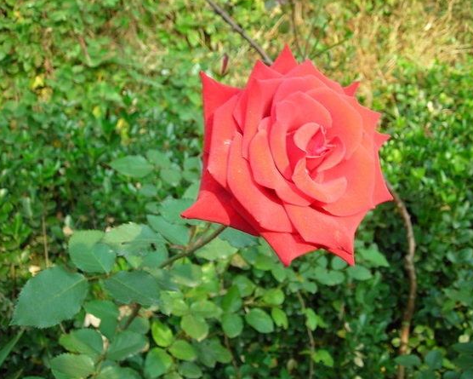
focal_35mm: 40
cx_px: 248
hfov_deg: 45.8
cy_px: 189
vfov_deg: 37.3
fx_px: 560
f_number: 3.2
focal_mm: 6.3
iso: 50
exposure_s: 1/52.1
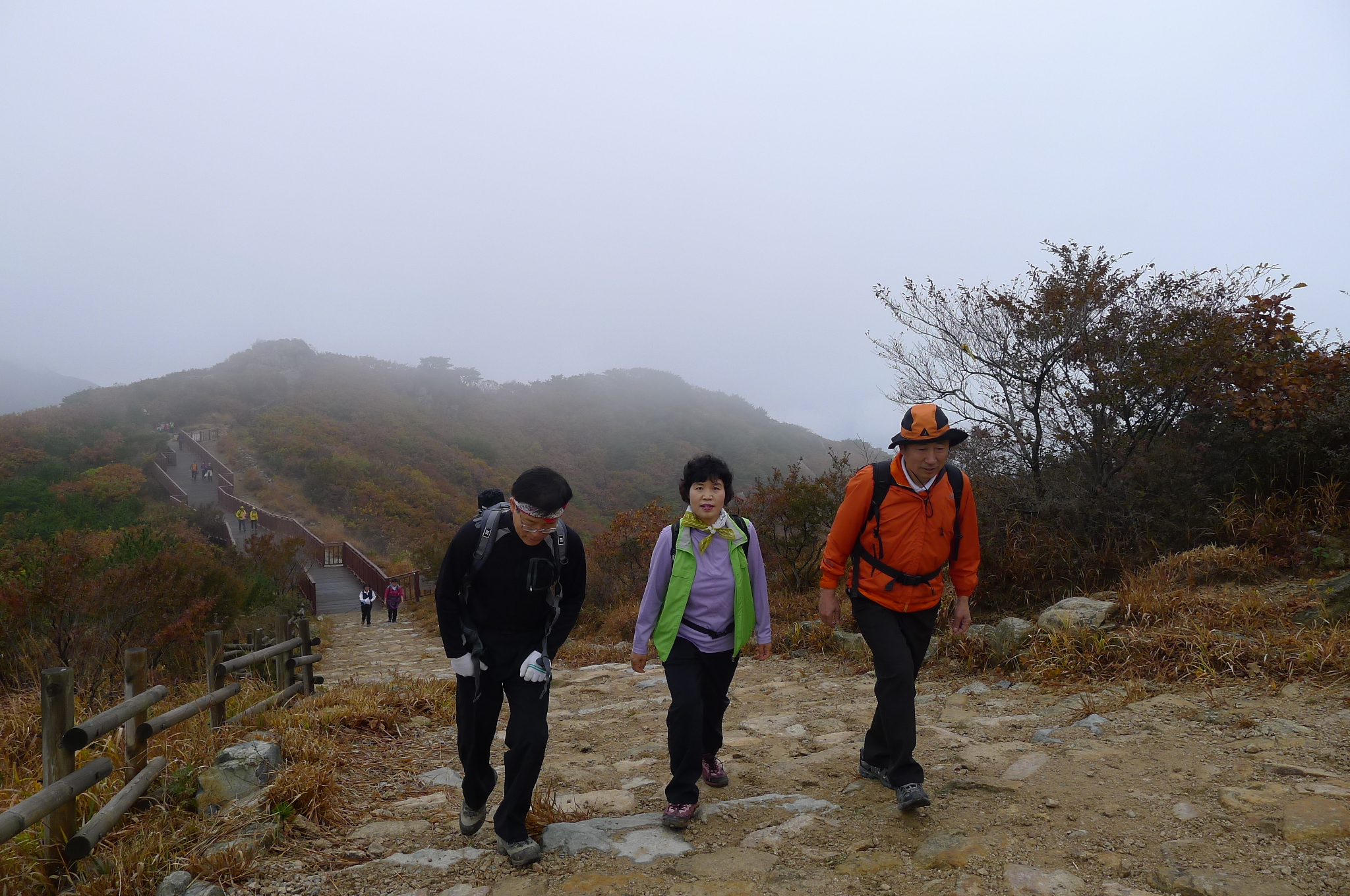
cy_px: 448
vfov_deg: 53.0
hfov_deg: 73.8
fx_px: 899
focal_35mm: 24
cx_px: 675
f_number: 2.8
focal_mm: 5.1
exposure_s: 1/400
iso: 80
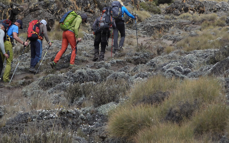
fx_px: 755
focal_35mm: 121
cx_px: 80
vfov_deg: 10.8
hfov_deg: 17.2
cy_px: 23
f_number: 3.5
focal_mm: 14.4
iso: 100
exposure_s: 1/800
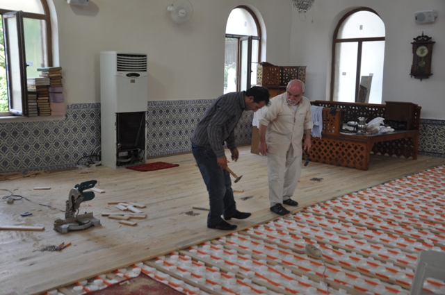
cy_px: 148
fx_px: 481
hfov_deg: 49.6
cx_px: 222
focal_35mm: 39
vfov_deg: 34.1
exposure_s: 1/90
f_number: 4.8
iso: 400
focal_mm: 26
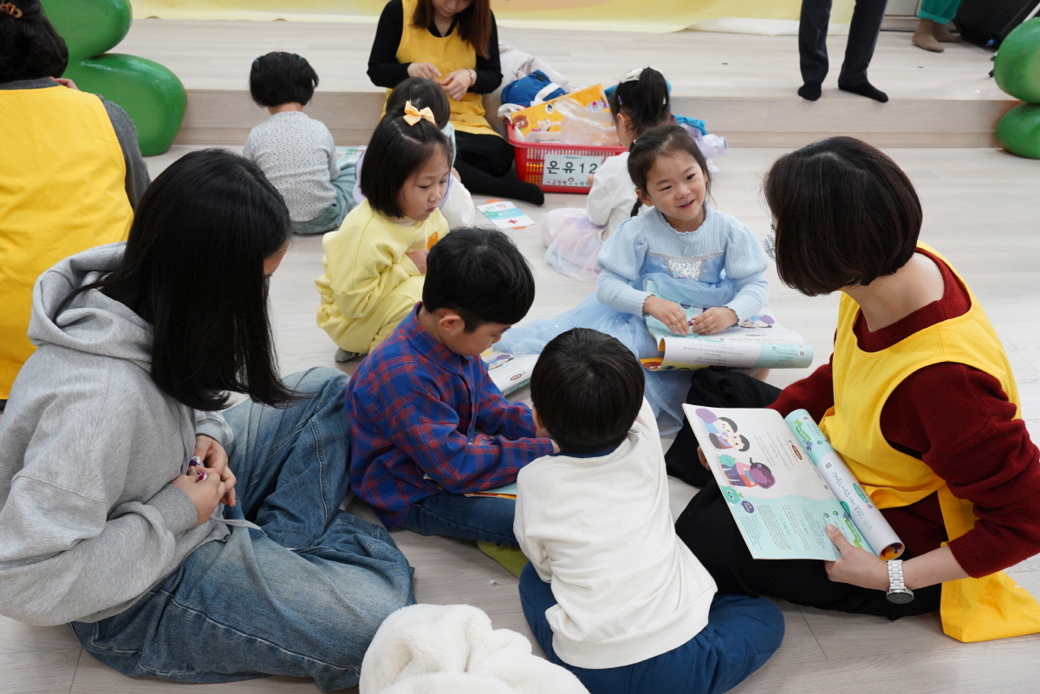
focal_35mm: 34
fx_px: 982
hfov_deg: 55.8
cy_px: 347
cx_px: 520
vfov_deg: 38.9
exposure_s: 1/80
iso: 2500
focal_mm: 34
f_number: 7.1
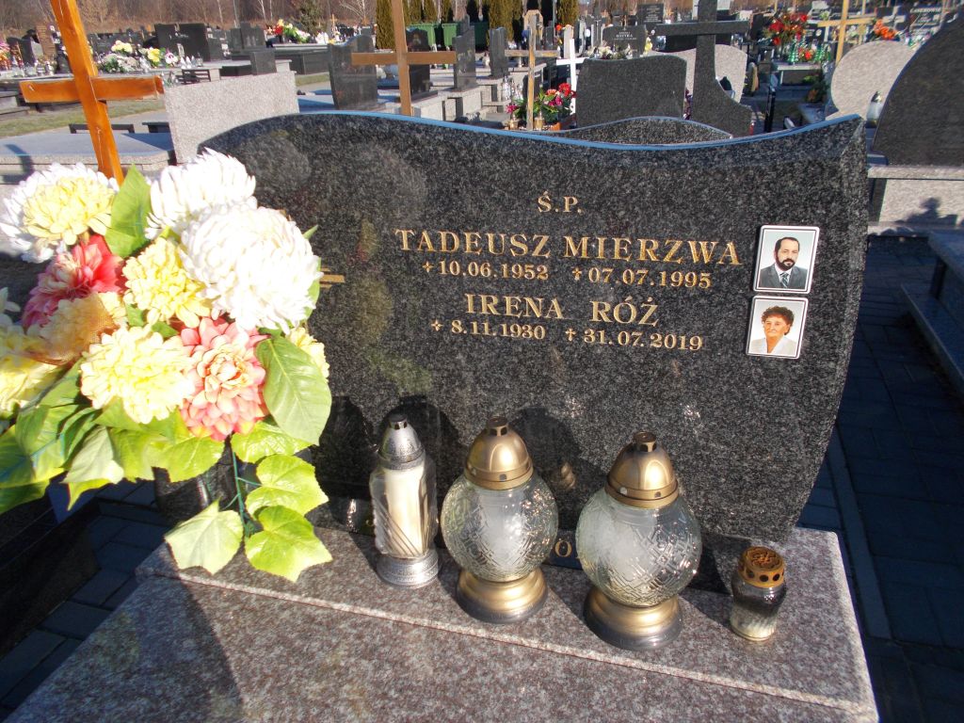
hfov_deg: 67.3
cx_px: 482
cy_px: 362
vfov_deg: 53.1
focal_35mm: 26
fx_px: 724
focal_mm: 4.6
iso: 80
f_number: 8
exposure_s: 1/100
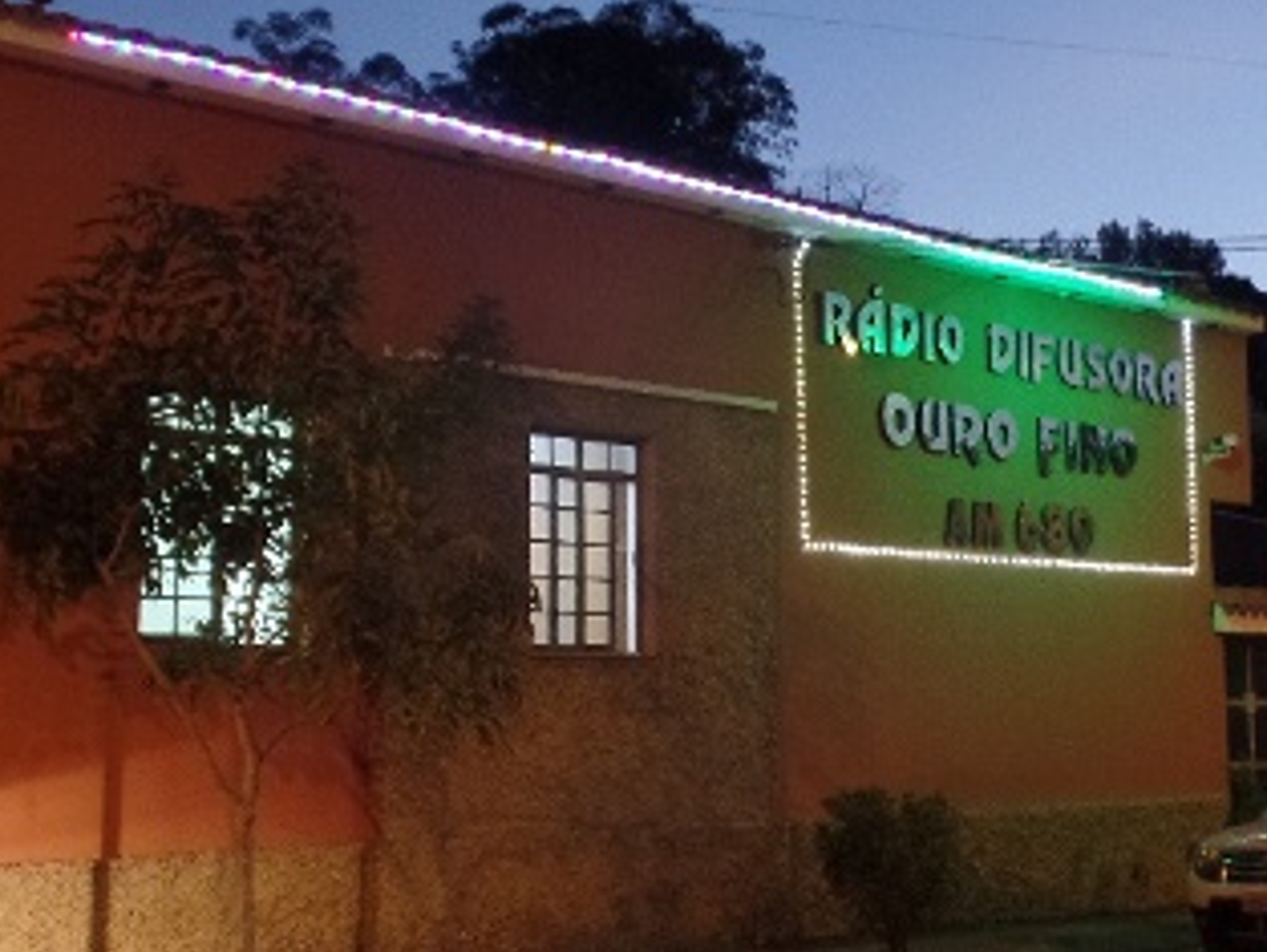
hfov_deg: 40.4
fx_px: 1721
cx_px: 684
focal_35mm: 47
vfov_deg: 30.9
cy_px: 498
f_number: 2.8
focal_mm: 4.1
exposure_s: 1/6
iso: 400
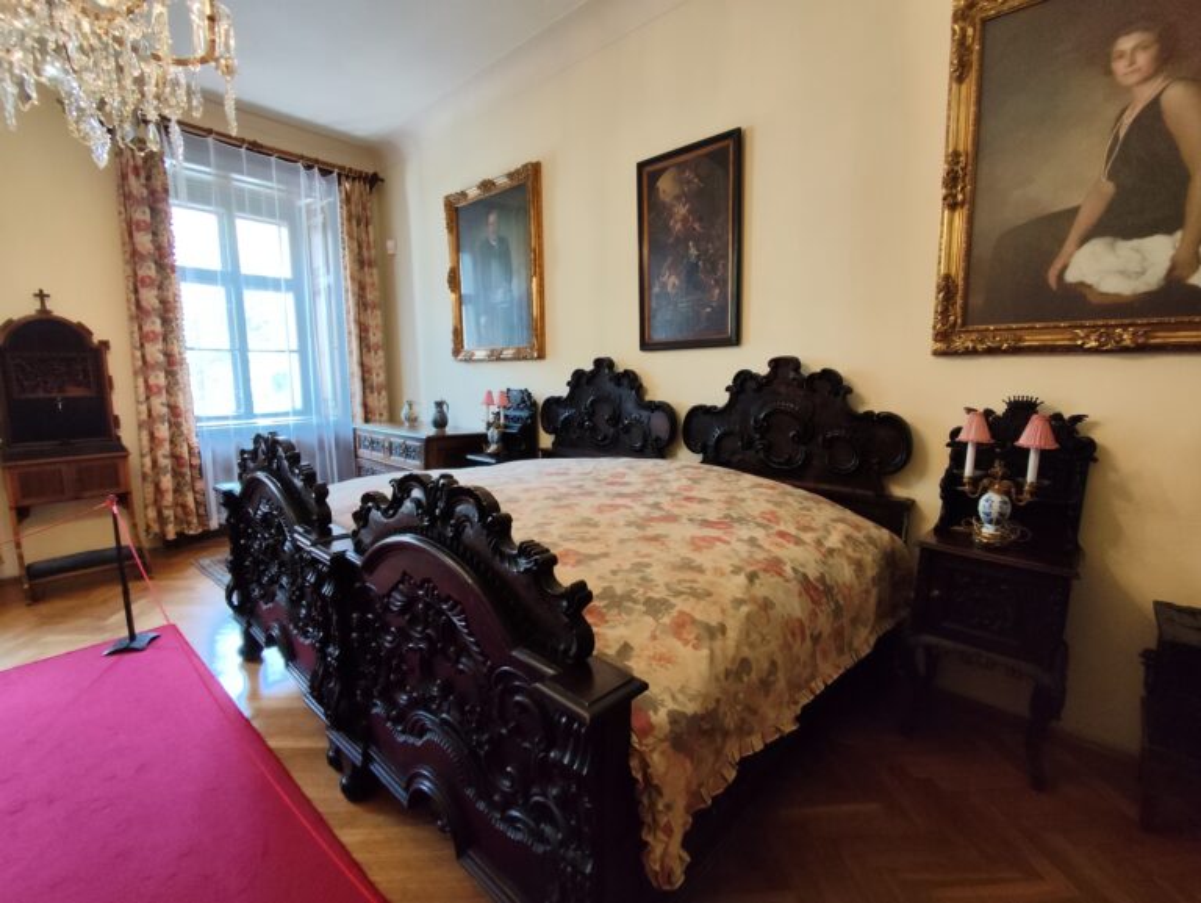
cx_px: 600
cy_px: 452
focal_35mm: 16
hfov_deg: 94.5
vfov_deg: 78.2
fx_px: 555
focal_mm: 1.65
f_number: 2.2
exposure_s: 1/50
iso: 125
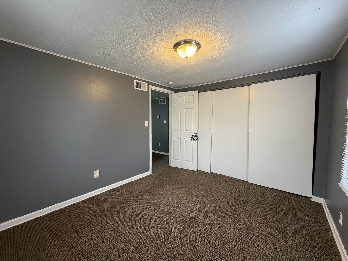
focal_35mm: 14
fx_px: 141
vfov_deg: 85.7
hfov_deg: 102.1
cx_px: 174
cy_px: 130
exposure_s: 1/120
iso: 250
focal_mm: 2.22
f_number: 2.2
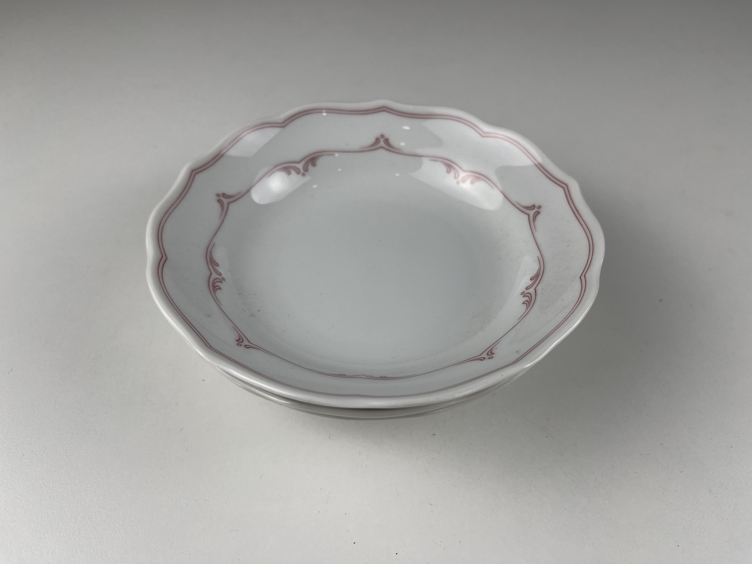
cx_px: 376
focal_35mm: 25
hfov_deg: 69.4
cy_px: 282
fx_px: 543
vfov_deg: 54.9
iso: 32
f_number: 1.6
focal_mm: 5.1
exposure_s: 1/443
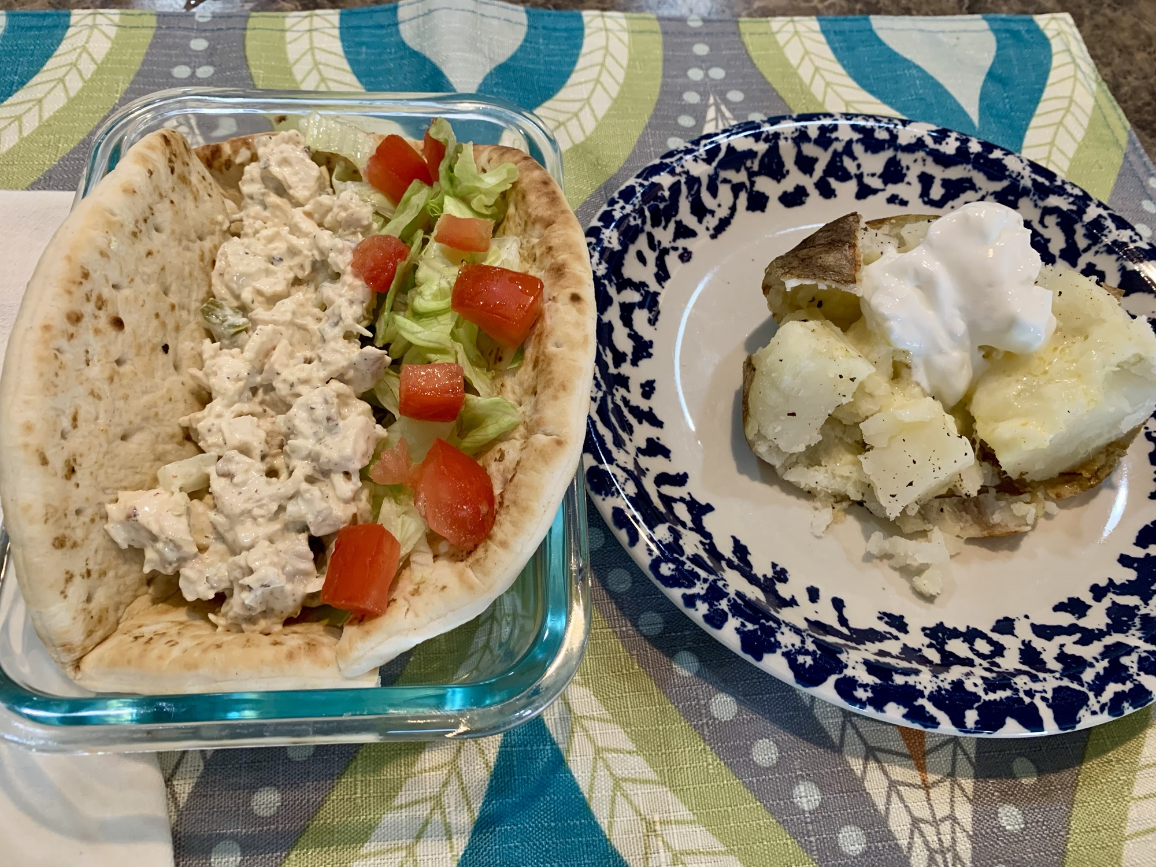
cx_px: 578
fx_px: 868
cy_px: 434
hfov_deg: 67.3
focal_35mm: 26
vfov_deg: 53.1
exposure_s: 1/60
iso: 250
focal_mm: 4.25
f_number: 1.8
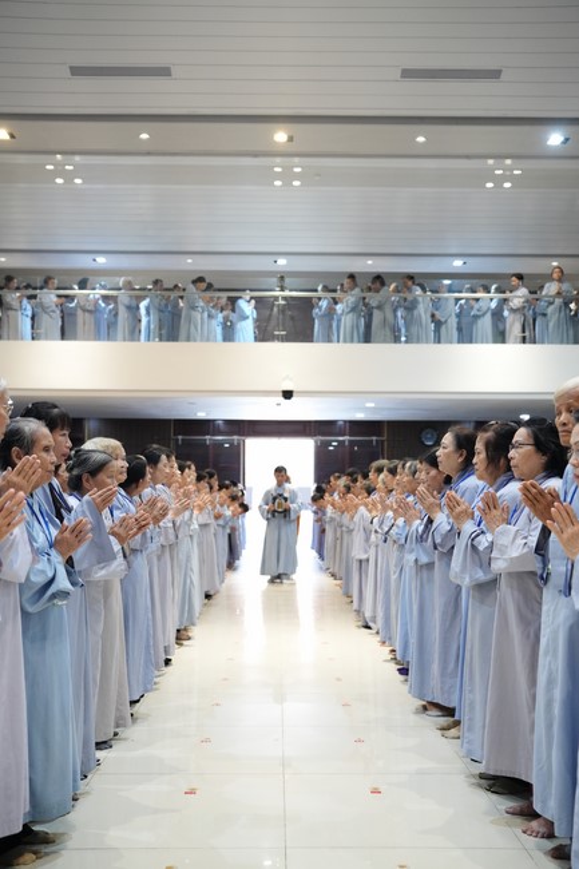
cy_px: 434
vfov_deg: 53.1
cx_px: 290
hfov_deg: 36.9
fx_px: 869
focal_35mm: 36
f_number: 2.8
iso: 4000
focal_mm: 36
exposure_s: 1/320
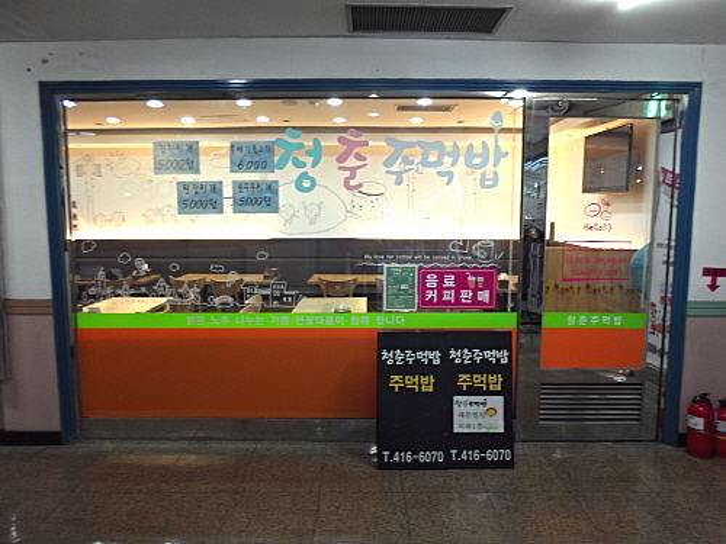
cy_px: 272
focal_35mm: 25
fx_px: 524
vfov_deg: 54.9
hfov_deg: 69.4
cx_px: 363
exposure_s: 1/30
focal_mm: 4.5
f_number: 2.5
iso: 200
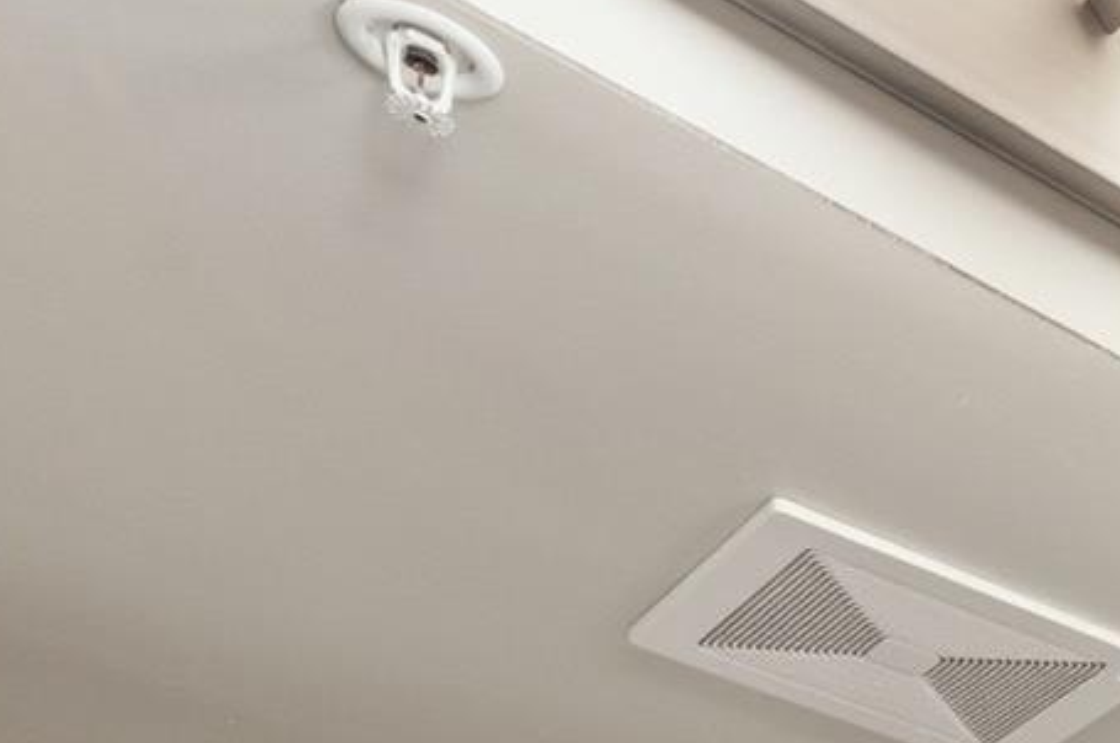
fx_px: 2392
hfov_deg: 17.9
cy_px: 1942
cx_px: 2257
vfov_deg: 12.5
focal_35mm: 77
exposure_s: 1/20
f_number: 8
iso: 100
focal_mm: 14
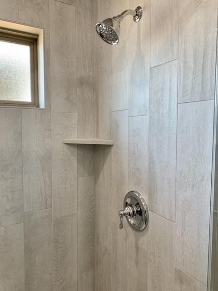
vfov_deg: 67.3
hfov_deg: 53.1
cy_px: 146
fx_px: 218
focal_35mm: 26
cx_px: 109
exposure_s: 1/120
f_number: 1.8
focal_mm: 4.25
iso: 80
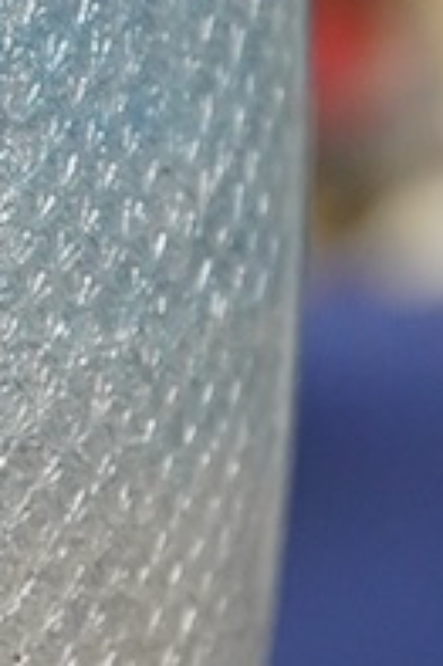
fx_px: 4752
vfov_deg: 8.0
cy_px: 120
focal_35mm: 257
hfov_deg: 5.3
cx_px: -325
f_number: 9
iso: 2000
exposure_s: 1/125
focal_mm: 30
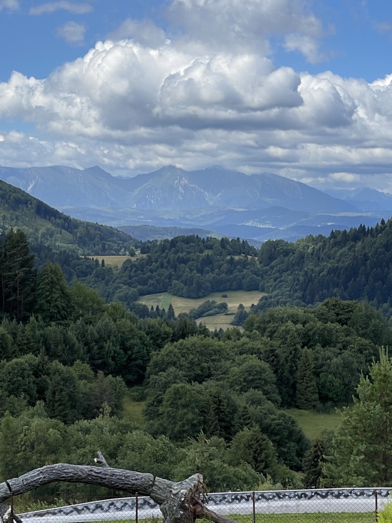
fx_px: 966
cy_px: 262
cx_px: 196
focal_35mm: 64
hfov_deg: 22.9
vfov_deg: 30.3
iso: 20
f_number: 2.2
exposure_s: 1/1340
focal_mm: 7.5
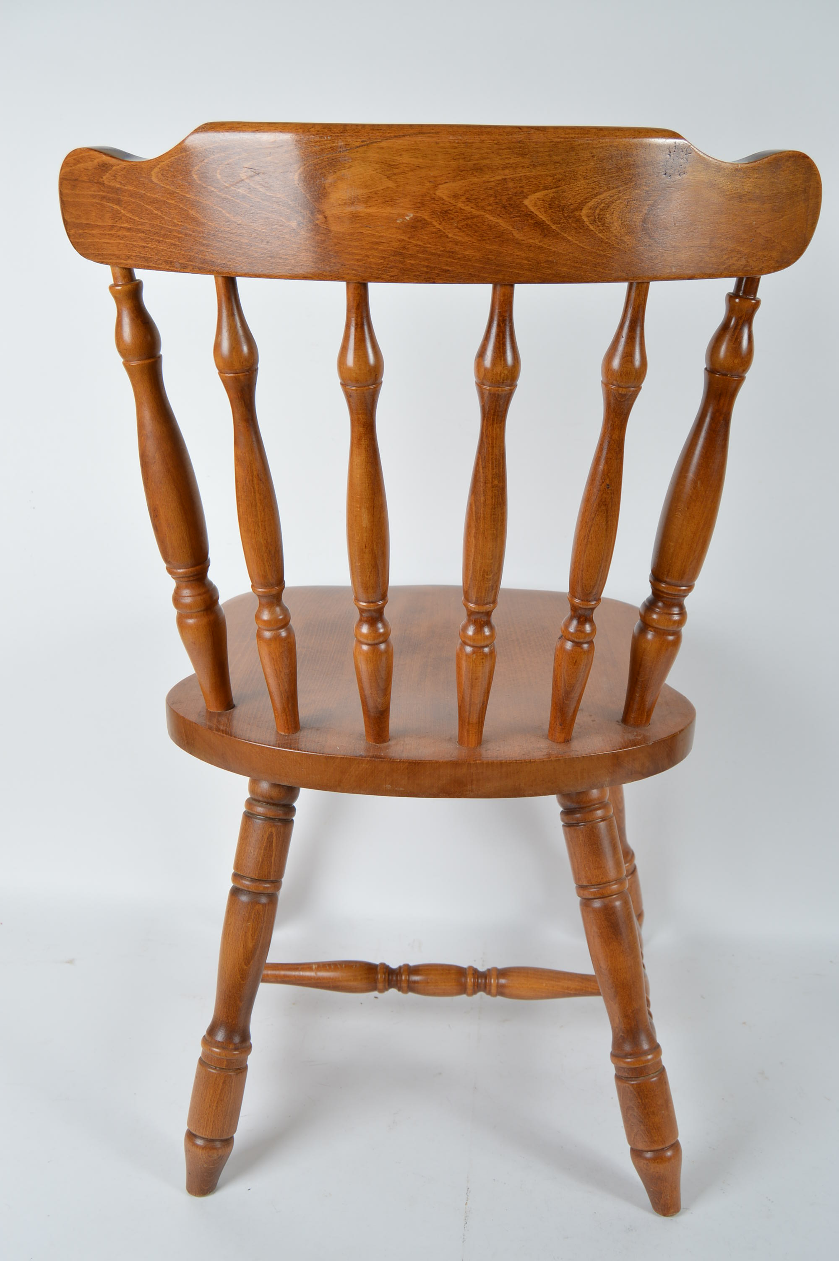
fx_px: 1156
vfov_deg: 57.3
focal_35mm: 33
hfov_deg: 39.9
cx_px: 420
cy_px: 630
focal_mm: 22
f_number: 5.6
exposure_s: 1/80
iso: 100
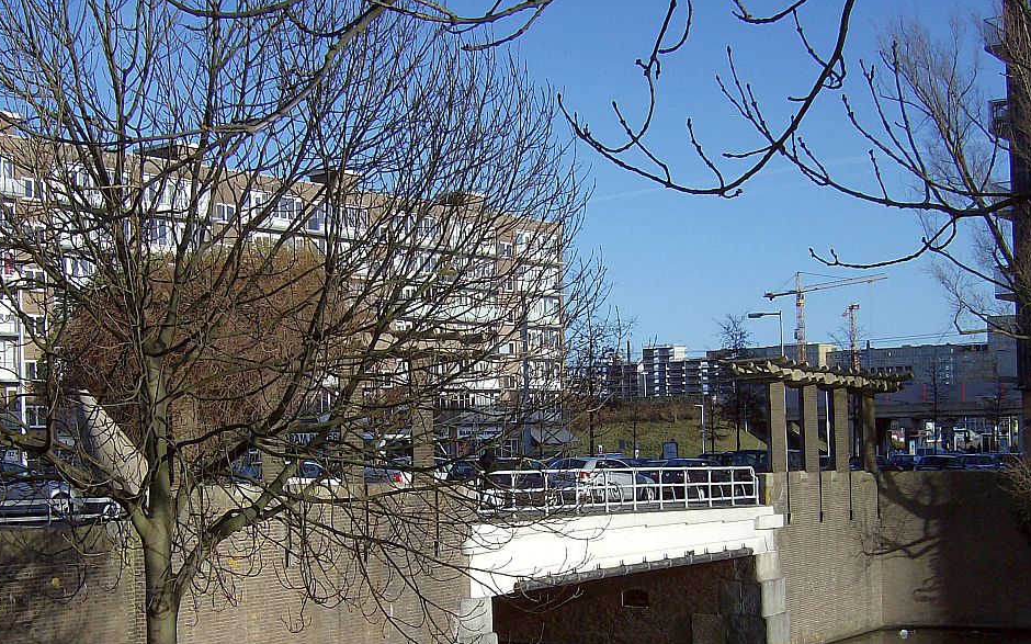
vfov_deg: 24.3
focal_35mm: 53
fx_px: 1489
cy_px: 416
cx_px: 475
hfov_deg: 38.2
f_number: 5.1
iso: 100
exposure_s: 1/628
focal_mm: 7.7
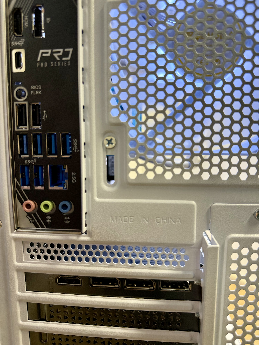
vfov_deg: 71.6
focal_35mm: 24
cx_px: 130
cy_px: 172
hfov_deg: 56.8
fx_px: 239
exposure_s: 1/120
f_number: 1.78
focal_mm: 6.76
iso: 125
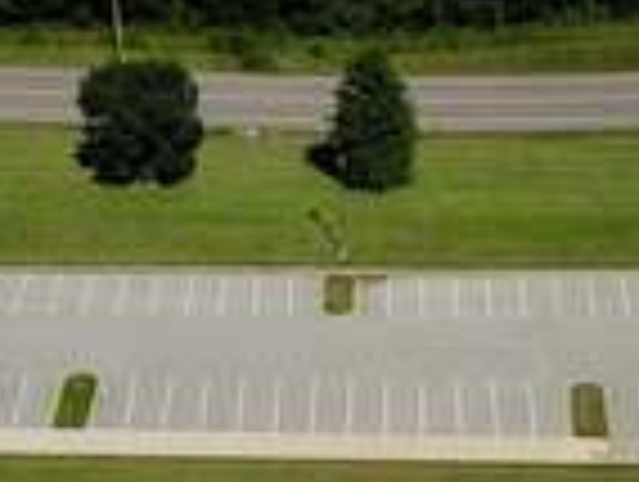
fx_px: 1350
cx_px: 351
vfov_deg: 19.6
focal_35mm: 73
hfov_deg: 26.6
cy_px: 487
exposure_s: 1/4115
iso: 100
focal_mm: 4.73
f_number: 2.2
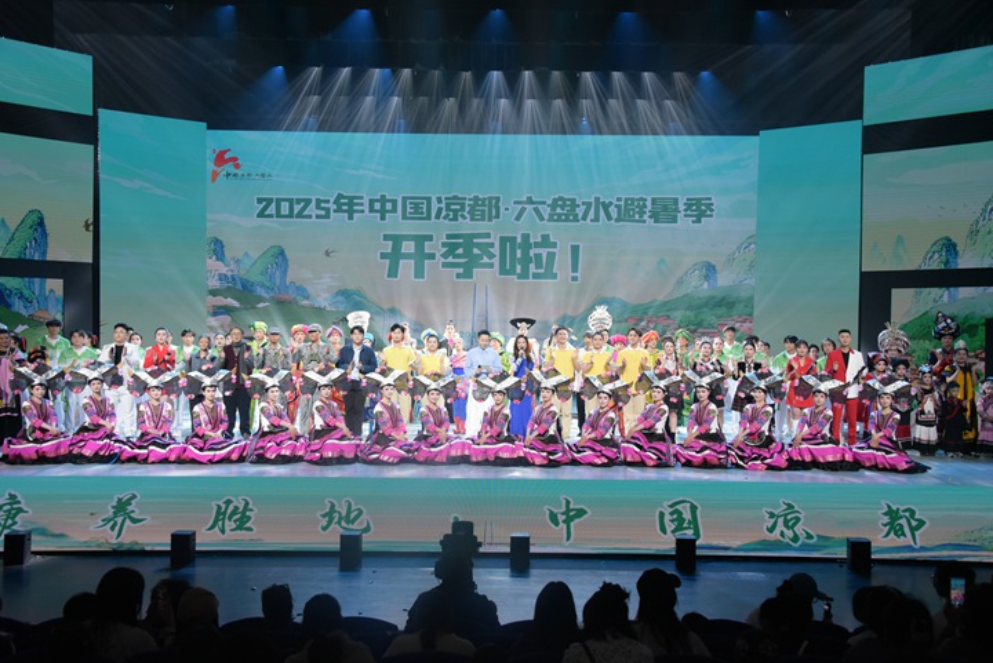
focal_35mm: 42
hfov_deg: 46.4
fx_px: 1159
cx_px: 496
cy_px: 332
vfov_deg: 31.9
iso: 3200
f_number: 5.6
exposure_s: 1/400
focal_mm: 42
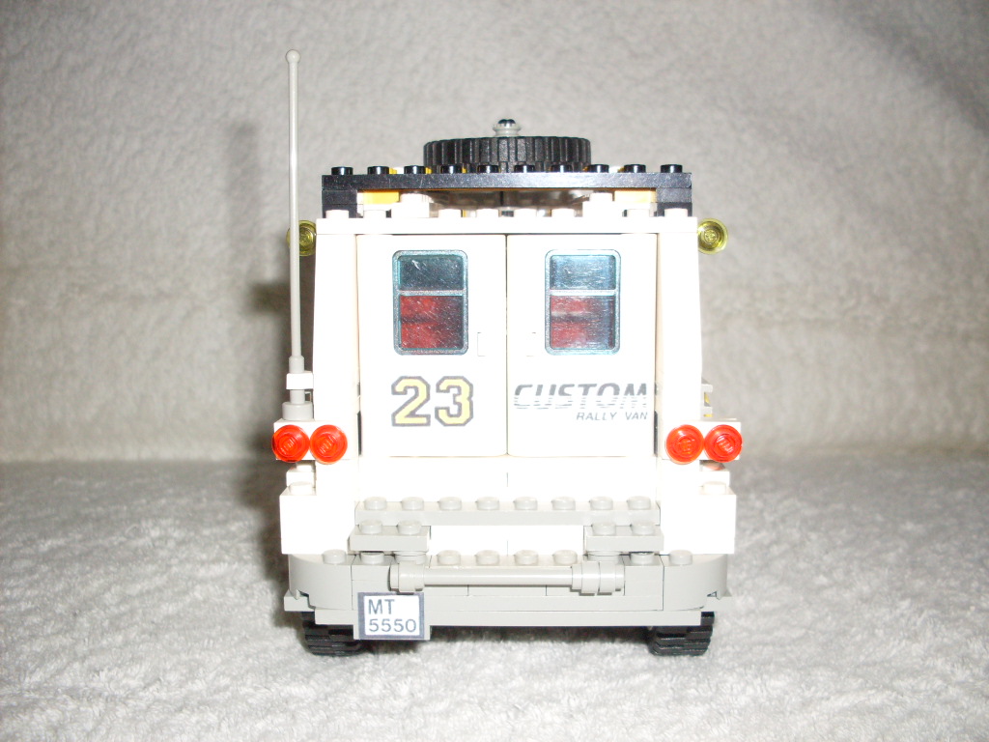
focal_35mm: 38
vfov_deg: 37.7
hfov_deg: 49.0
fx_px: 1086
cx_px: 494
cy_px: 371
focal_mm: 6.3
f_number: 2.8
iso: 100
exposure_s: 1/45
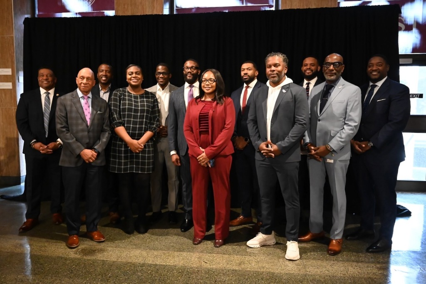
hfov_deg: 73.7
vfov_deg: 53.1
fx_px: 284
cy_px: 142
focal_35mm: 24
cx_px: 213
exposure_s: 1/200
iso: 14400
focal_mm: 24
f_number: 5
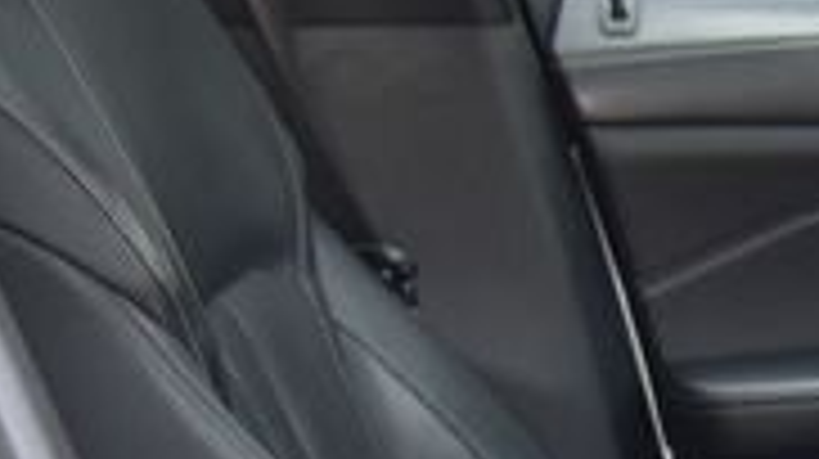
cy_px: 868
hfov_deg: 10.5
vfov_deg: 6.3
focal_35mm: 189
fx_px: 4101
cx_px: 1642
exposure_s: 1/200
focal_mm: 32
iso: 500
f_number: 4.5
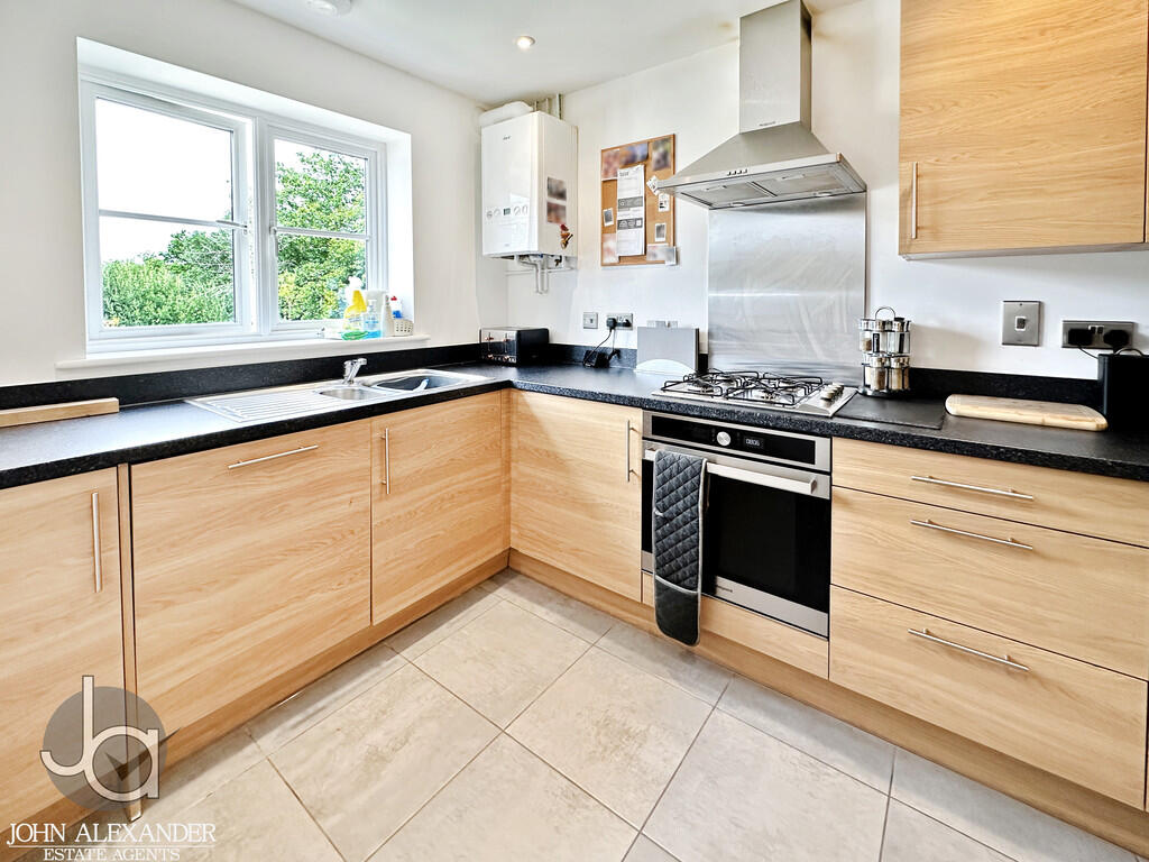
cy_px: 431
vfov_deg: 85.7
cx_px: 574
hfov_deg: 102.1
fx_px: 465
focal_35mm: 14
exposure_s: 1/100
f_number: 2.2
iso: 200
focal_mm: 2.22
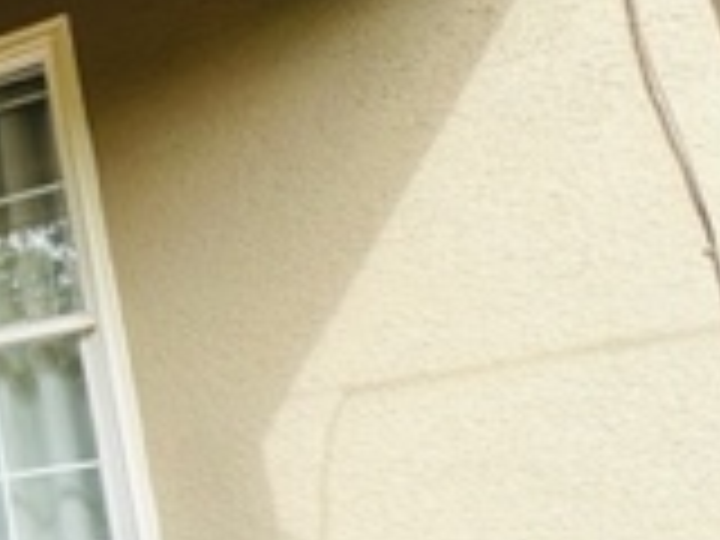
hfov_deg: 22.1
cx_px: -554
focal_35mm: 56
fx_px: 1165
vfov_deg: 25.7
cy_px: 418
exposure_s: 1/479
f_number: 2.2
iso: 40
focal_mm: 2.22
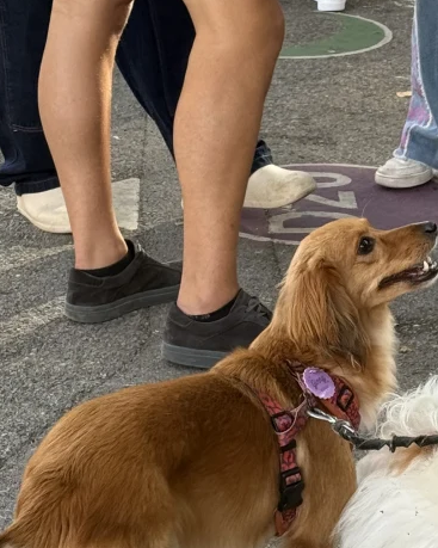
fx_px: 2383
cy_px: 388
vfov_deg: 13.1
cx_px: 286
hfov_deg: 10.5
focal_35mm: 147
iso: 64
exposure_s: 1/279
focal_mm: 6.76
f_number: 1.78
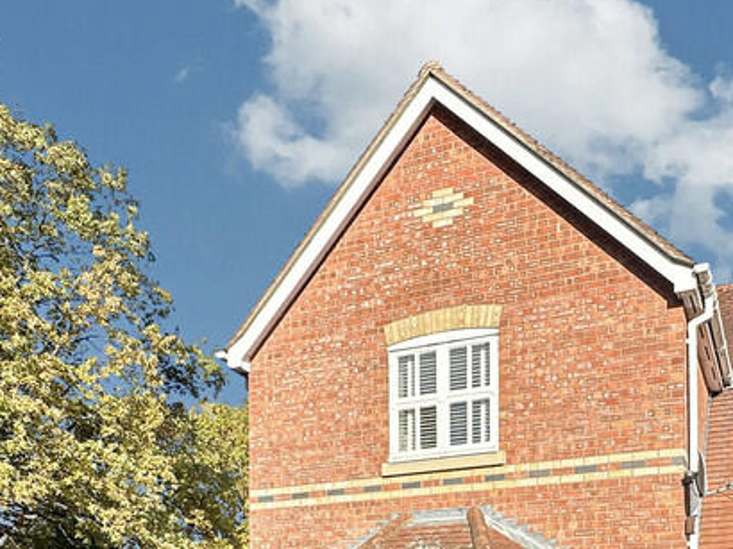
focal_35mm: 35
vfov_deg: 37.7
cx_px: 476
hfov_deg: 51.9
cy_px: 503
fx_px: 741
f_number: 2.2
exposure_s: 1/716
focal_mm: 2.22
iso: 50
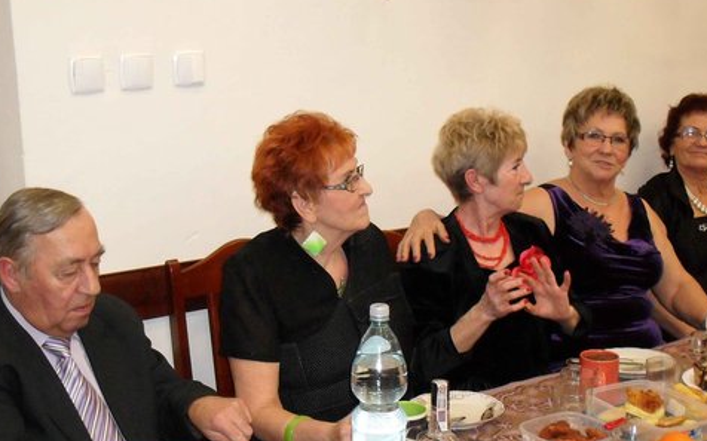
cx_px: 354
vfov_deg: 23.2
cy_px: 341
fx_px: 1059
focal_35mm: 55
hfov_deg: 36.9
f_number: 2.8
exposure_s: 1/45
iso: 200
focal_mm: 6.3
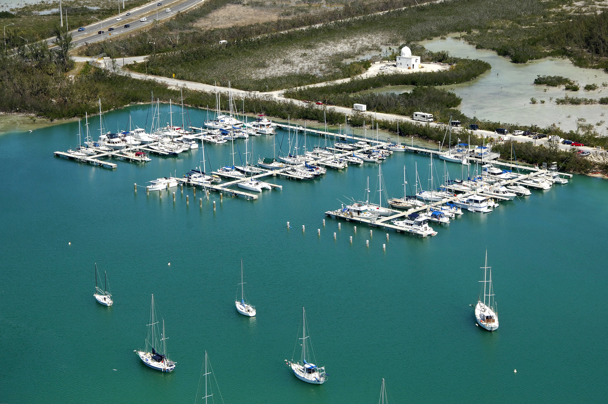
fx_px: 1518
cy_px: 199
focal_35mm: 90
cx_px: 305
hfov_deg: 22.6
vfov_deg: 15.2
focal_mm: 58
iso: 400
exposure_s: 1/1000
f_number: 8
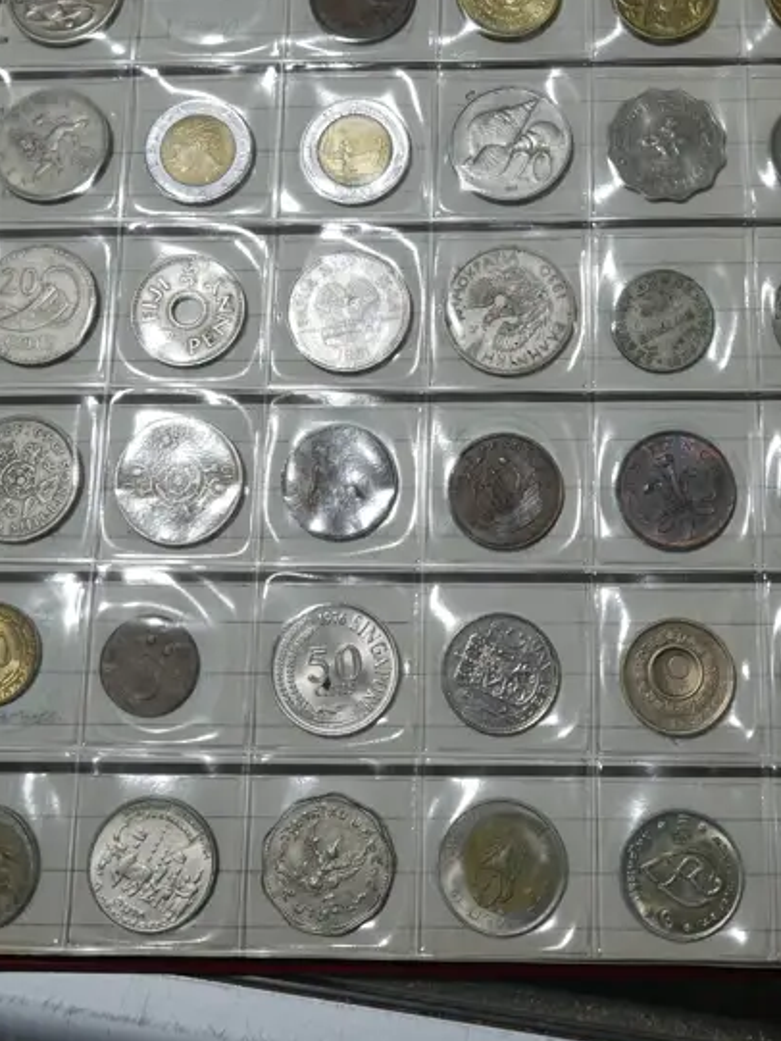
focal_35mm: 53
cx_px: 459
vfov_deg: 35.3
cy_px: 250
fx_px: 1594
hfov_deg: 27.5
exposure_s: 1/200
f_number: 4.5
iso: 200
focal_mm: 14
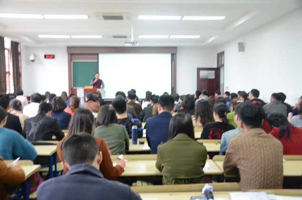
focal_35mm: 38
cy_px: 100
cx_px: 151
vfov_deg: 35.3
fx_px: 314
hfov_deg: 51.4
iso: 200
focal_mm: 25
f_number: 4
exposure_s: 1/4
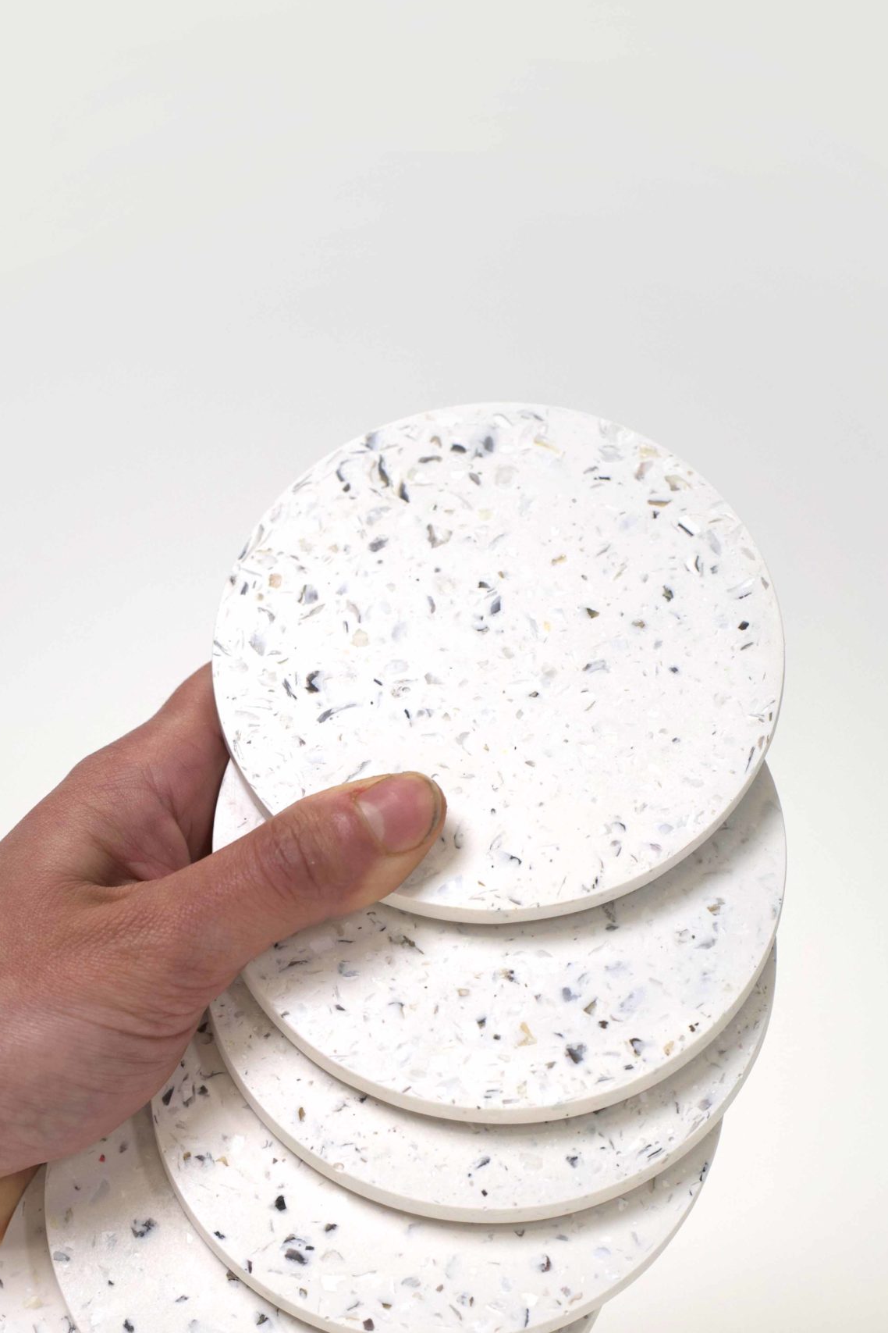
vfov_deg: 26.7
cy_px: 983
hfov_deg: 18.2
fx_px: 2775
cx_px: 329
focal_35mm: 75
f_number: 4
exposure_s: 1/160
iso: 400
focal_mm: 50
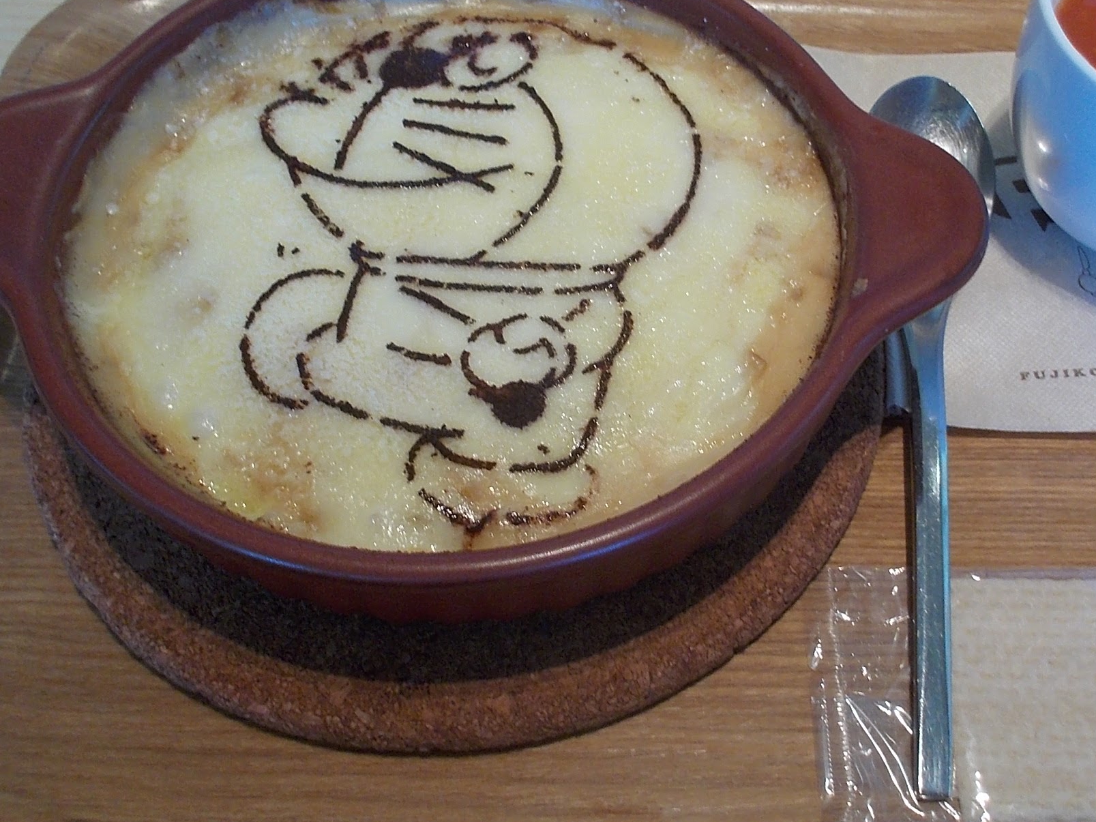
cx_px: 698
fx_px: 1298
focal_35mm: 41
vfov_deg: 35.1
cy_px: 387
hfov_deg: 45.3
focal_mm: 4.1
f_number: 3.3
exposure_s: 1/30
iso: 125
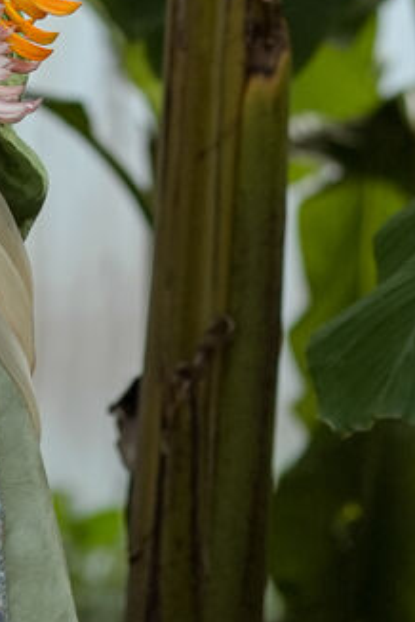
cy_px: -310
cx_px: 82
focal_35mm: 468
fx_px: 8092
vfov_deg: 4.4
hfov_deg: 2.9
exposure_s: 1/640
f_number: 1.8
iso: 640
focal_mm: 85
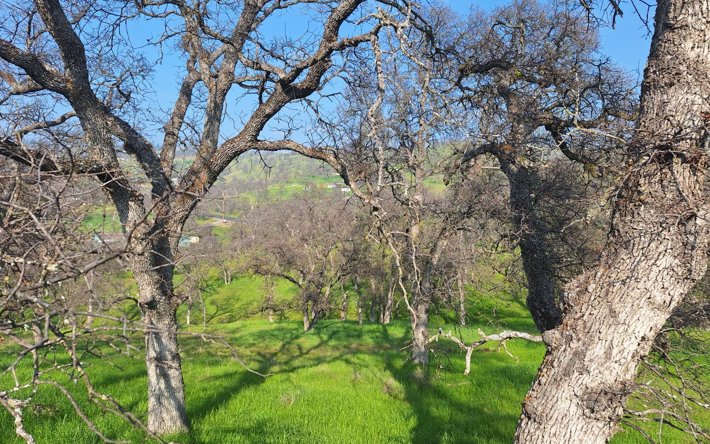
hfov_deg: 72.5
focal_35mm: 25
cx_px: 362
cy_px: 201
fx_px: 484
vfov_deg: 49.2
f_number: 1.8
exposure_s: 1/1686
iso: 40
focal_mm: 5.54
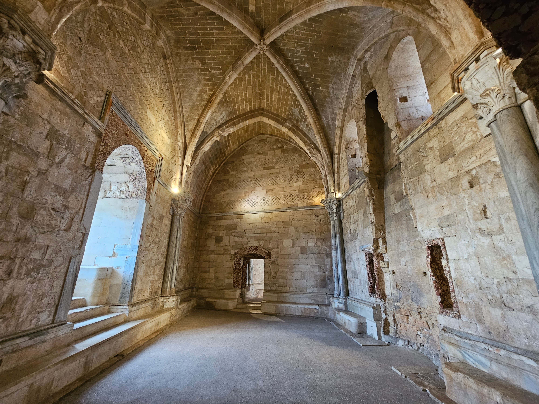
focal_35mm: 13
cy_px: 202
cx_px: 270
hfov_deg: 106.2
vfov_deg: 89.9
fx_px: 202
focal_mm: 2.2
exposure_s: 1/25
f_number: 2.2
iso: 800
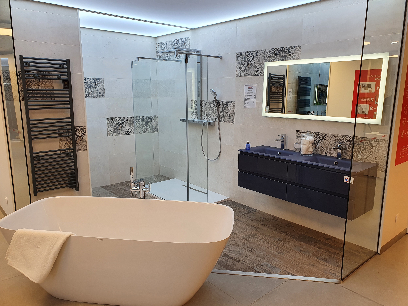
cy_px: 153
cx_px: 204
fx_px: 306
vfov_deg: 53.1
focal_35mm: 26
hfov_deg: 67.3
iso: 50
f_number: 2.4
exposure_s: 1/123
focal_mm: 4.32
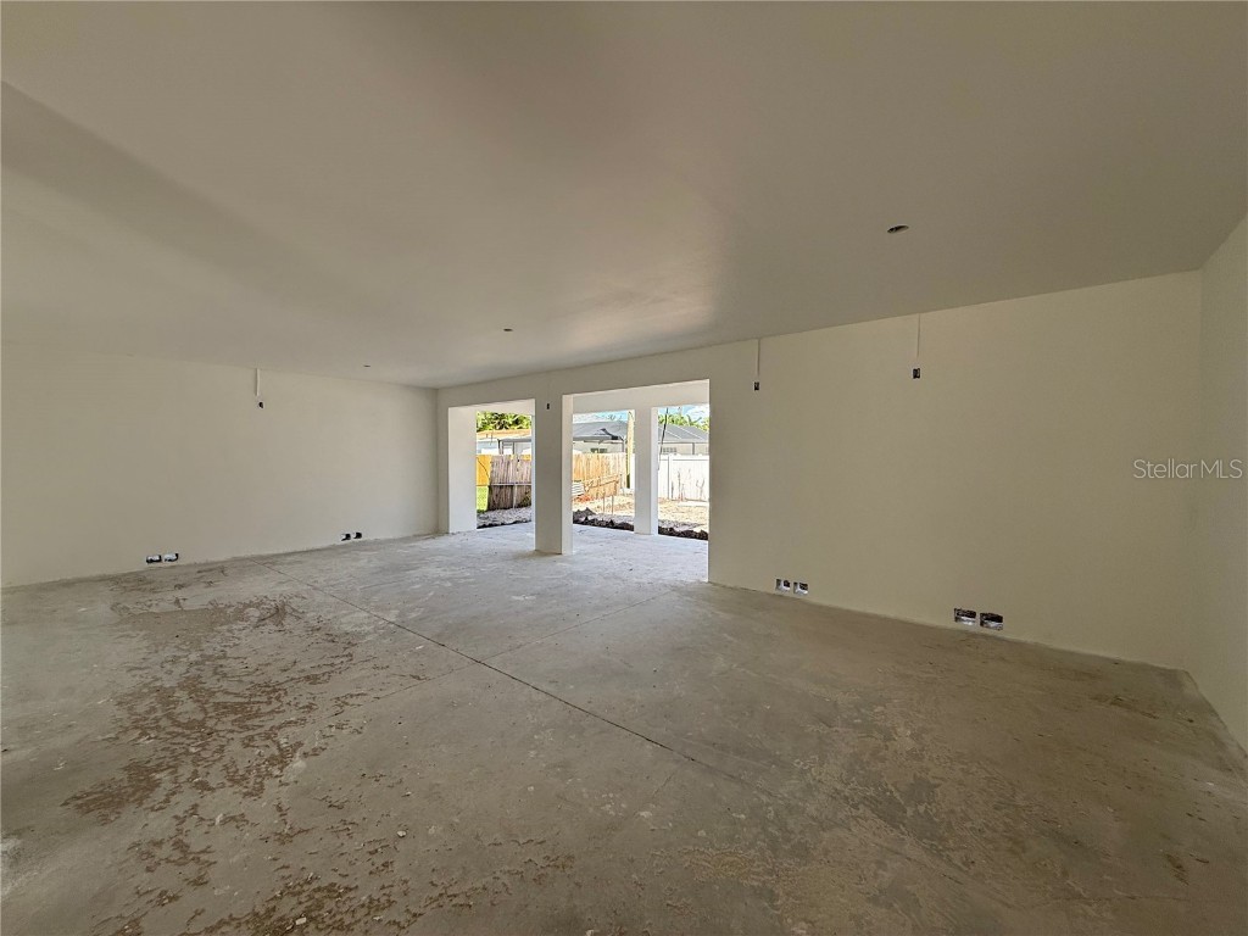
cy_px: 468
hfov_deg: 102.1
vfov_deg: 85.7
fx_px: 505
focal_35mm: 14
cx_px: 624
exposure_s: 1/458
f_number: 2.2
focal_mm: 2.22
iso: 64
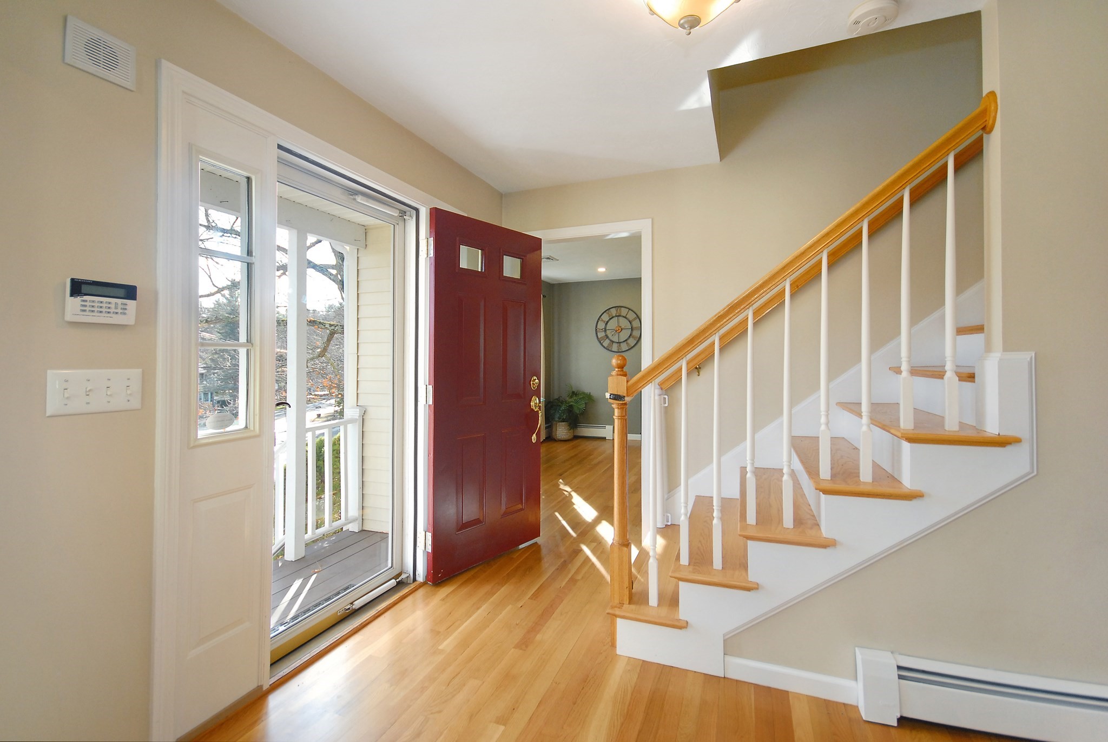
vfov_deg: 77.5
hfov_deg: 100.3
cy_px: 371
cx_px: 554
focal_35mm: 15
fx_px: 462
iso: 500
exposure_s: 1/60
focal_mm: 10
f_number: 5
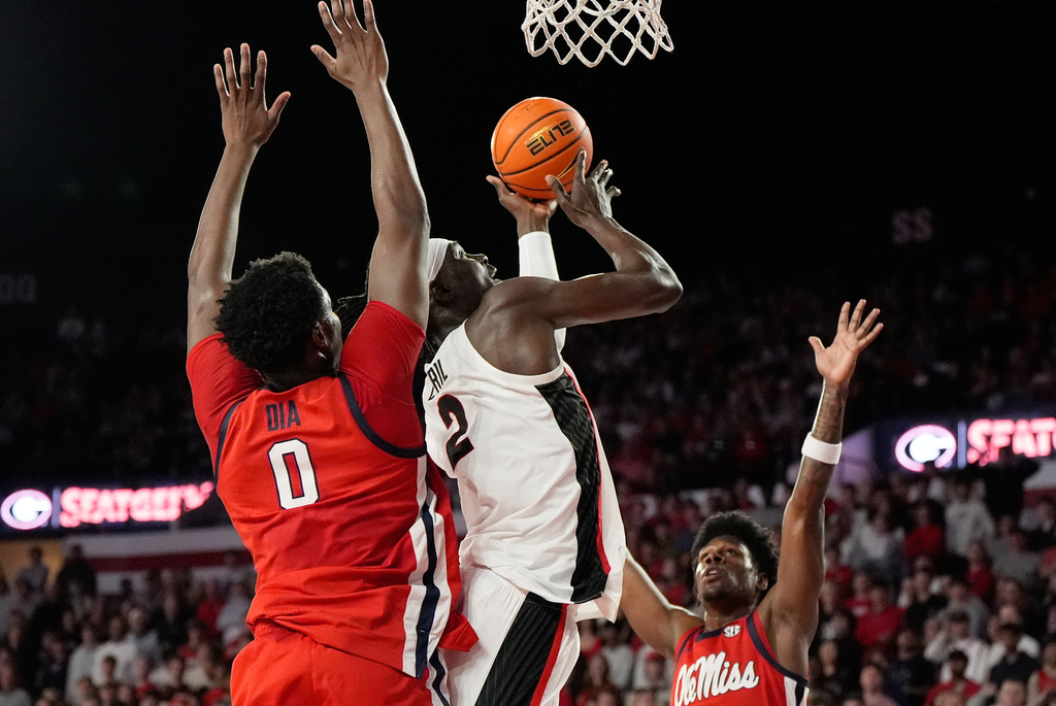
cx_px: 528
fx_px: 3083
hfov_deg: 19.4
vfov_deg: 13.1
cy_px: 353
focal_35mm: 105
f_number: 2.8
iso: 5000
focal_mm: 70
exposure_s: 1/2500
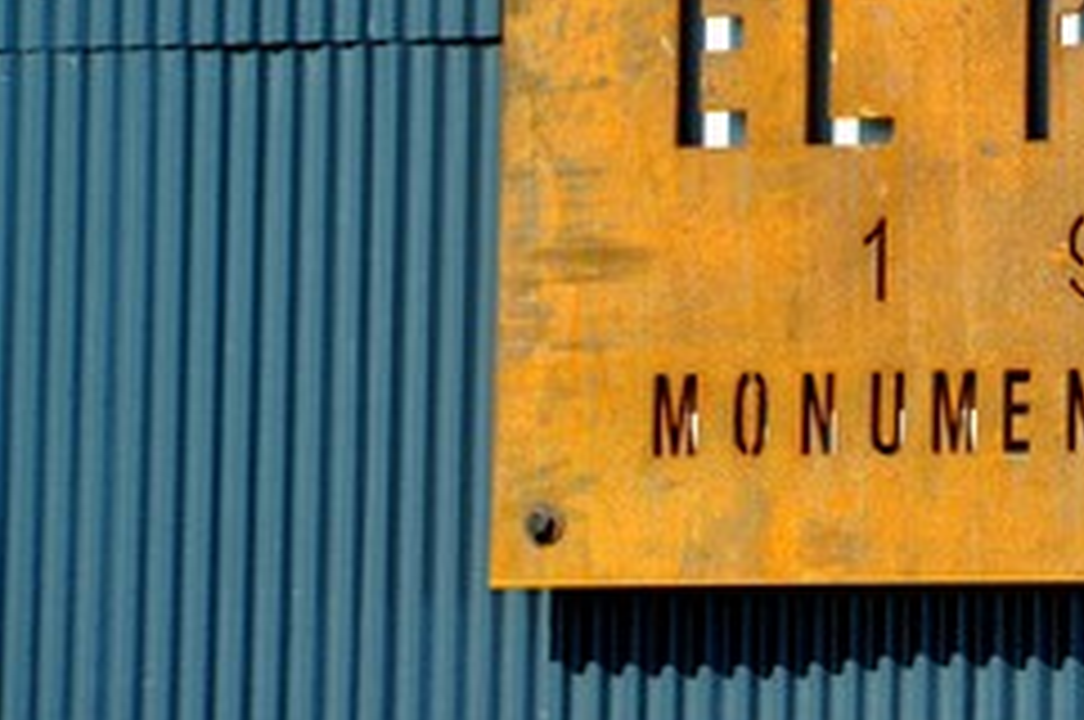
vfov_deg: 2.4
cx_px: 1309
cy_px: -97
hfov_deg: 3.7
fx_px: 16839
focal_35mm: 560
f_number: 10
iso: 200
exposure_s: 1/250
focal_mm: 150
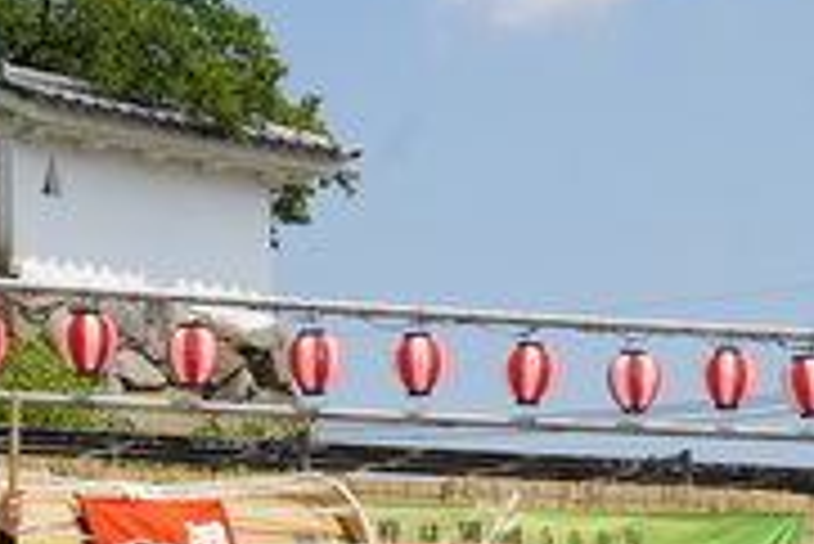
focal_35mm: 167
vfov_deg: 8.1
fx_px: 3779
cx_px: 40
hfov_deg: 12.2
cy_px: 677
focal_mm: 34
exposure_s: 1/160
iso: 100
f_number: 11
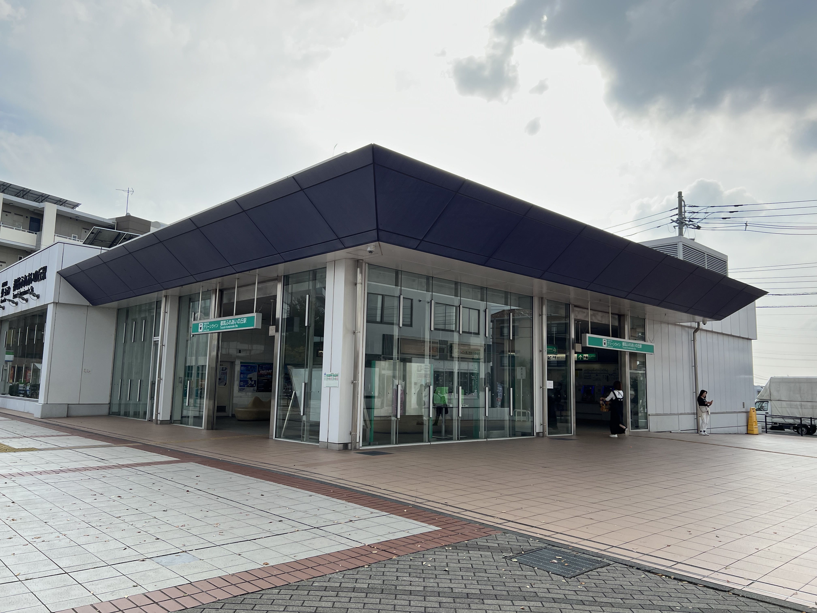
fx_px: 614
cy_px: 306
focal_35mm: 26
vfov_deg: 53.1
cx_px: 408
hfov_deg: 67.3
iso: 50
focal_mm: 5.7
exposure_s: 1/2404
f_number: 1.5
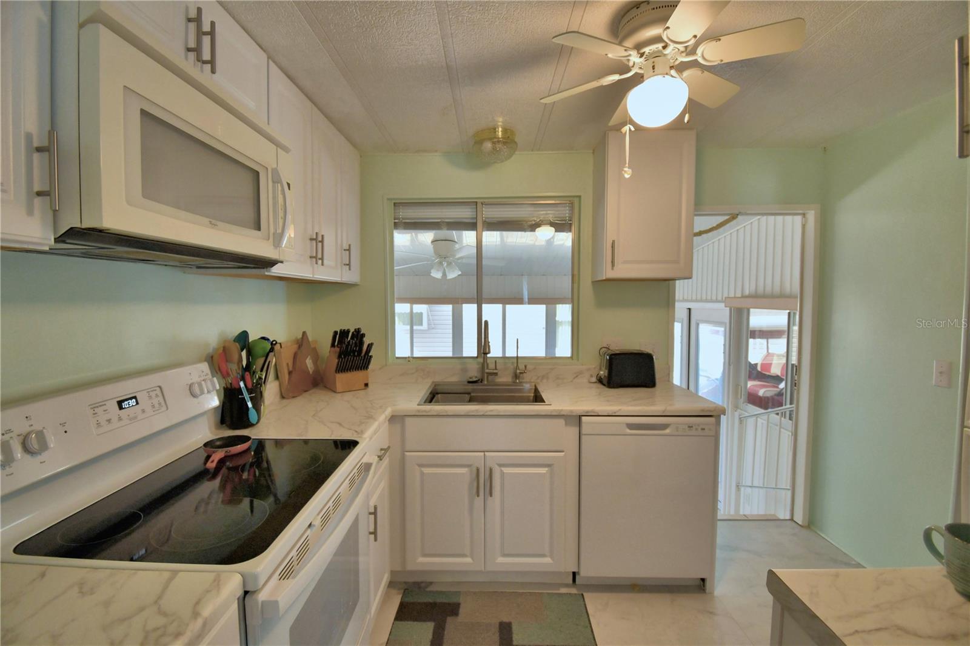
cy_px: 323
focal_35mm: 15
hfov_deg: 100.4
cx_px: 485
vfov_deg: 77.3
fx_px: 404
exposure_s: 1/50
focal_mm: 10
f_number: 4.5
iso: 400
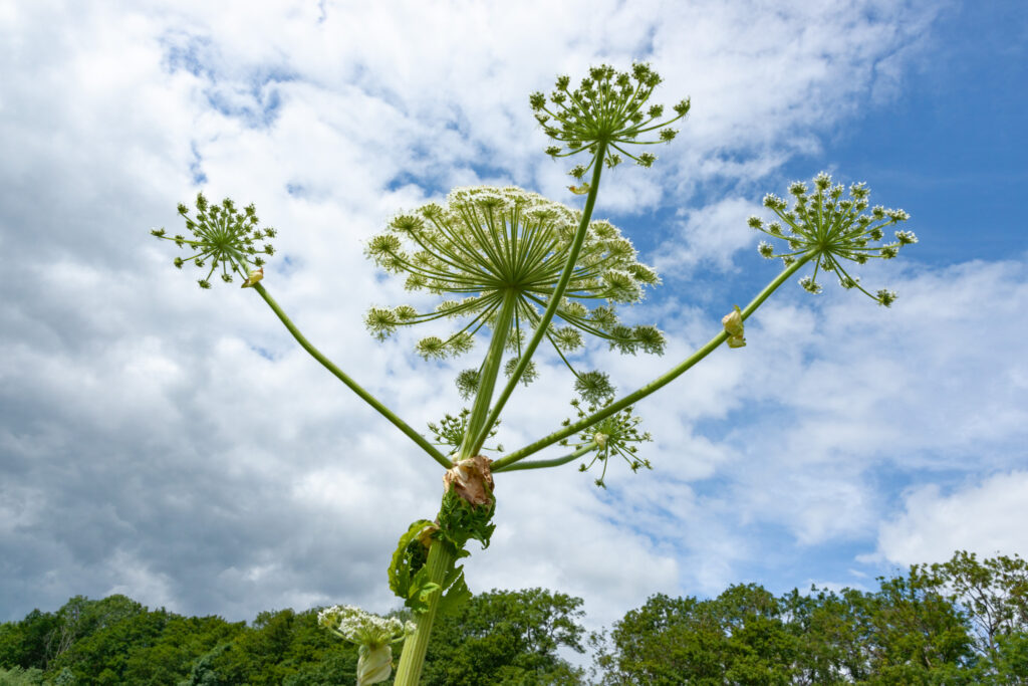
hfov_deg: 73.7
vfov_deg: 53.1
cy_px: 343
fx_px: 685
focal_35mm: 24
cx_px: 514
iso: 200
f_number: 13
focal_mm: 24
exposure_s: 1/500
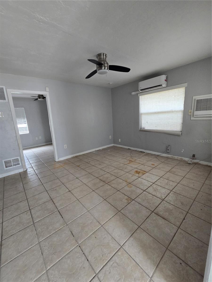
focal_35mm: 13
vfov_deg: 106.2
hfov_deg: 89.9
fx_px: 106
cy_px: 141
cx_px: 106
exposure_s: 1/60
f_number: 2.2
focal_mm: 2.2
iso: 160
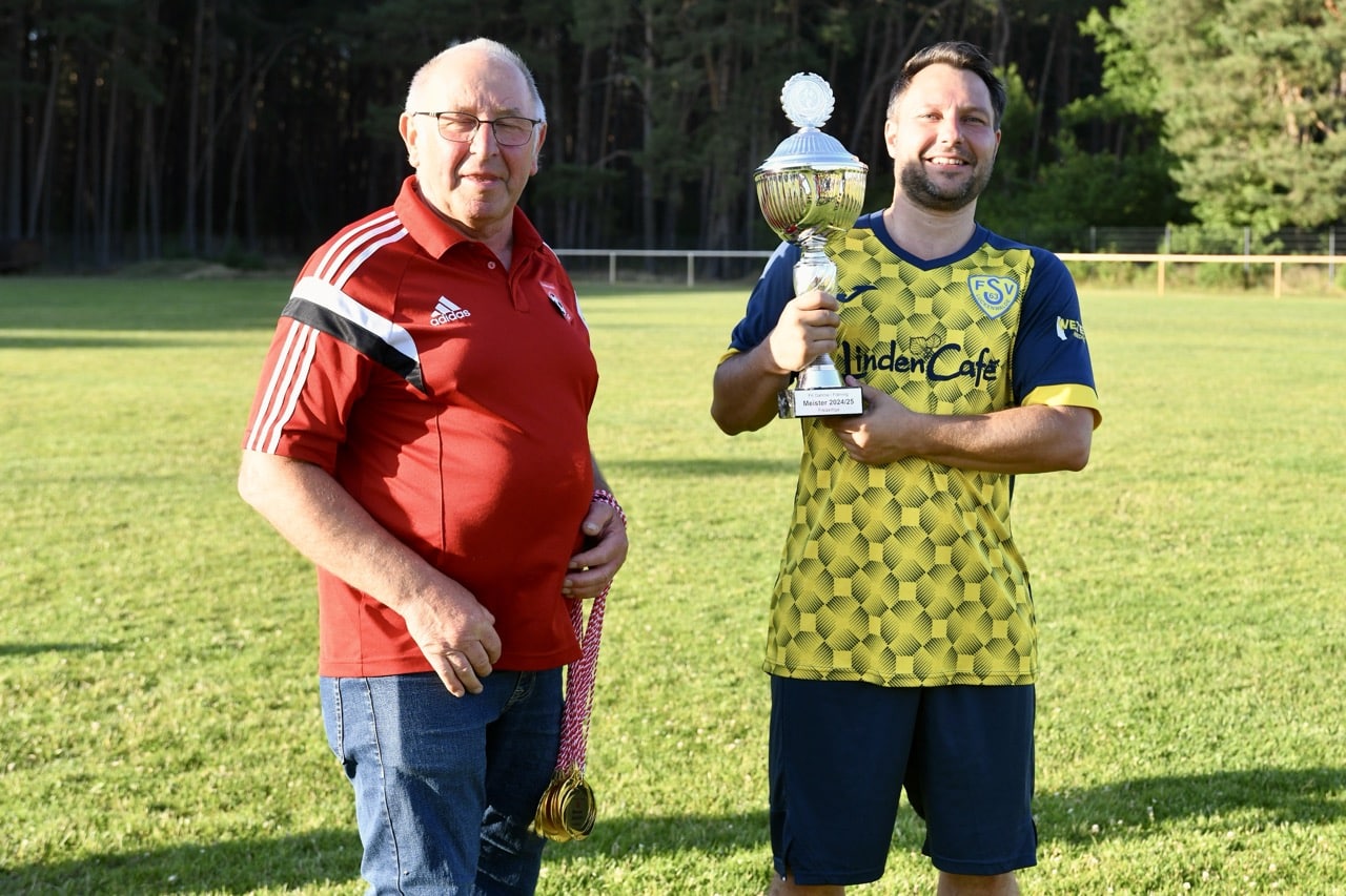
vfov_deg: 28.1
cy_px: 448
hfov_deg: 41.1
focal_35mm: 48
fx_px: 1794
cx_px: 673
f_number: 5
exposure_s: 1/1600
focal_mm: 48
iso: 1250
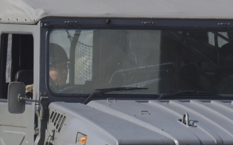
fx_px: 4424
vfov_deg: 1.9
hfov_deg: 3.0
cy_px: 114
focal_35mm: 697
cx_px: 112
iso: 200
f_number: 5.6
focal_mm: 160
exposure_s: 1/500
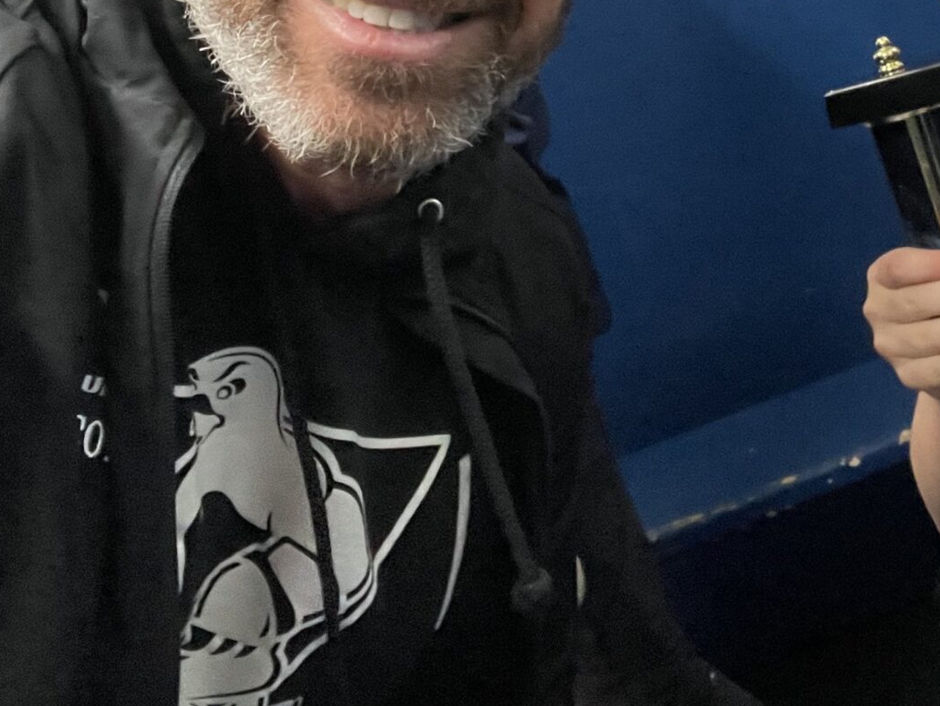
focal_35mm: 56
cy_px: -98
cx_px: 824
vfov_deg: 24.2
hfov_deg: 32.8
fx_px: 1521
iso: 400
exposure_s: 1/40
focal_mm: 2.71
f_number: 2.2
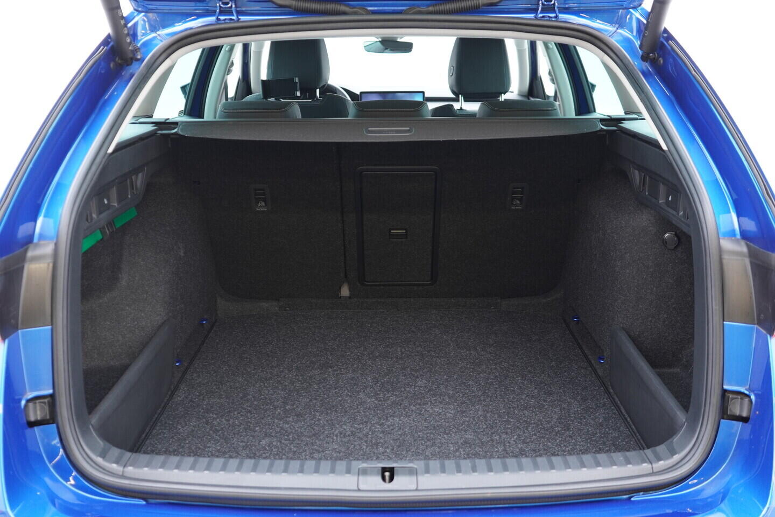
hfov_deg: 53.1
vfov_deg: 36.9
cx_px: 388
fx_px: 775
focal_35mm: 36
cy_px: 258
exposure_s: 1/40
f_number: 2.8
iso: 640
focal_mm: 24
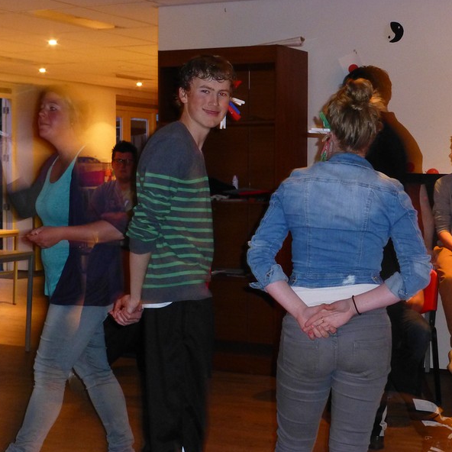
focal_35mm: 74
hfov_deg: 23.4
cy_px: 224
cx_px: 208
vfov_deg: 23.4
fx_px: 1093
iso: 800
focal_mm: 11
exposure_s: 1/4
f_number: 4.8
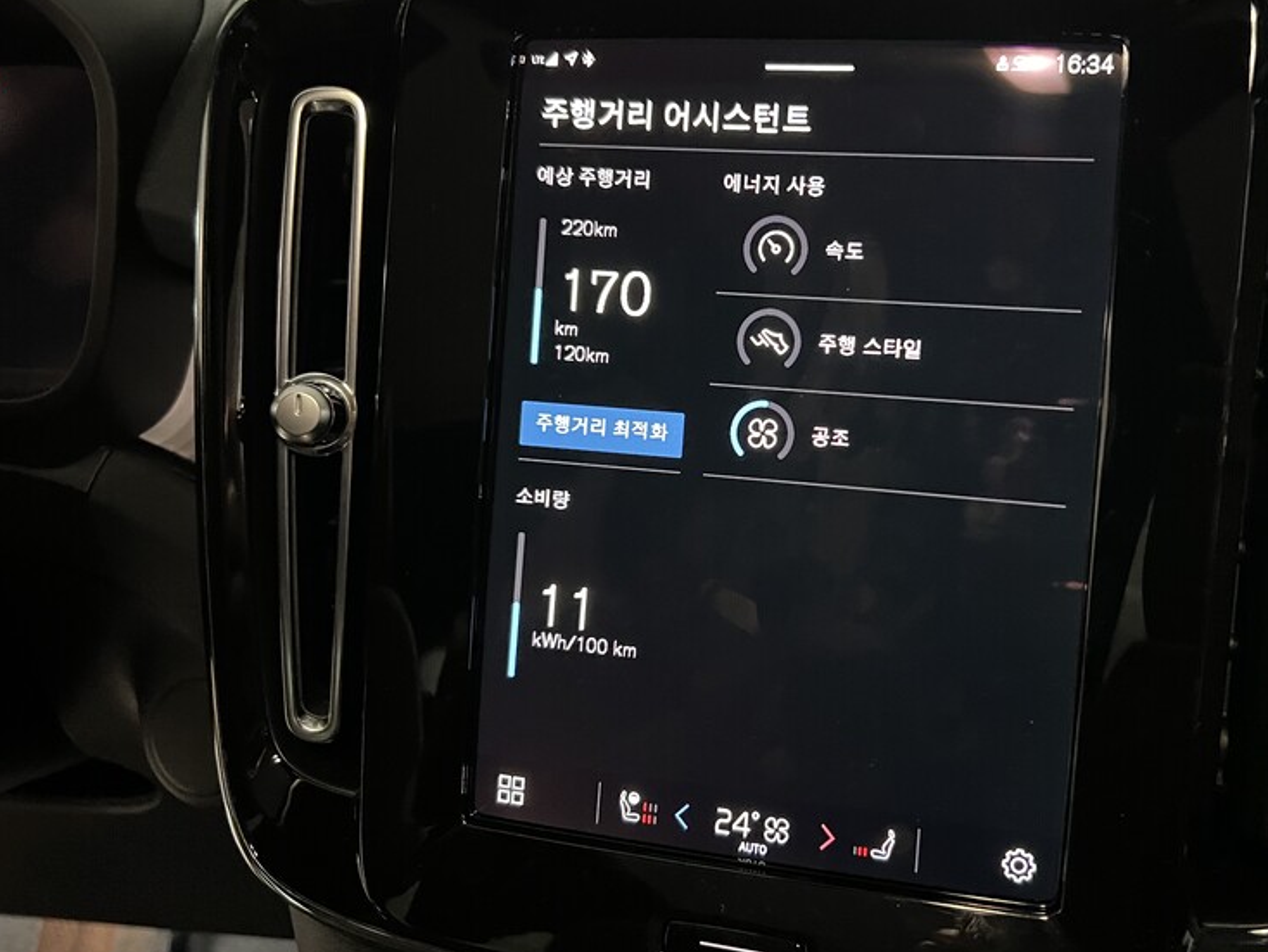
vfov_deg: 41.8
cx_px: 812
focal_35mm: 34
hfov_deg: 53.2
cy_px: 439
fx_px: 1246
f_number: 1.5
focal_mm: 5.7
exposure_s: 1/26
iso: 1000
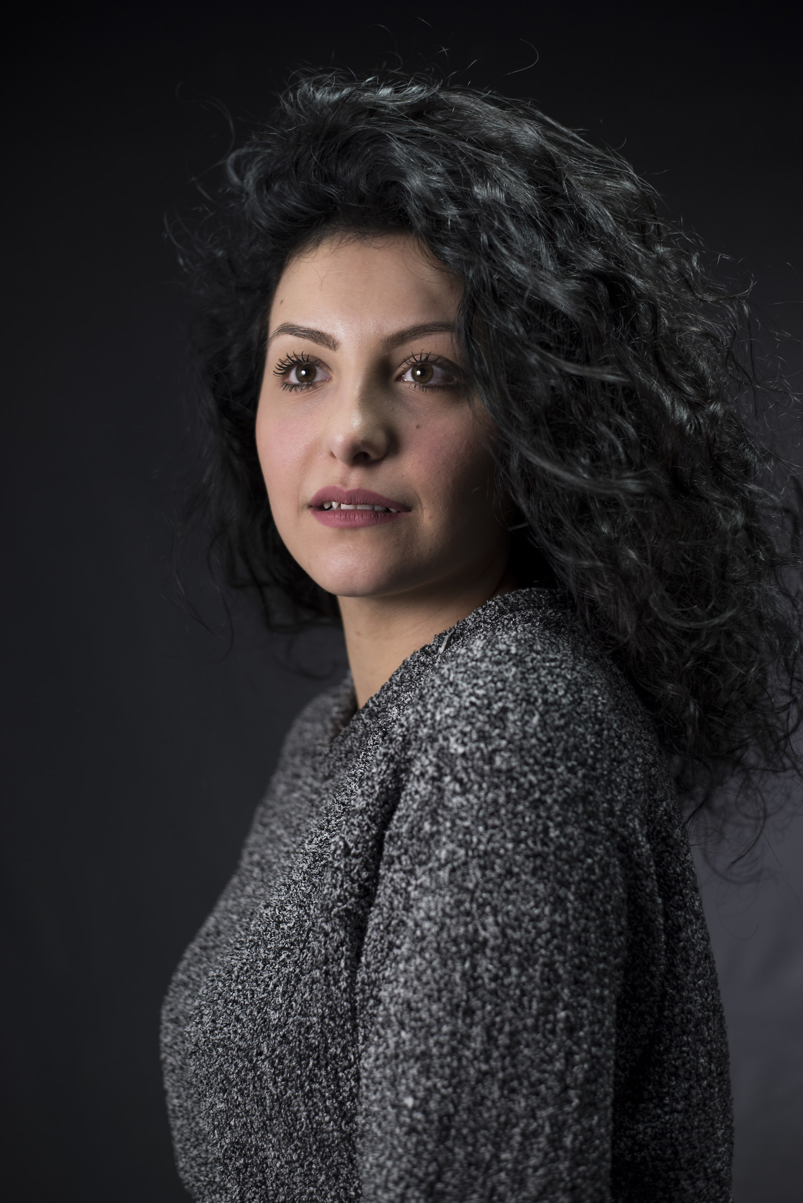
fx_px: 1671
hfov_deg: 27.0
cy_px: 602
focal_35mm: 50
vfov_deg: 39.6
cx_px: 402
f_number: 2.8
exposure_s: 1/125
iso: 200
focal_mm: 50
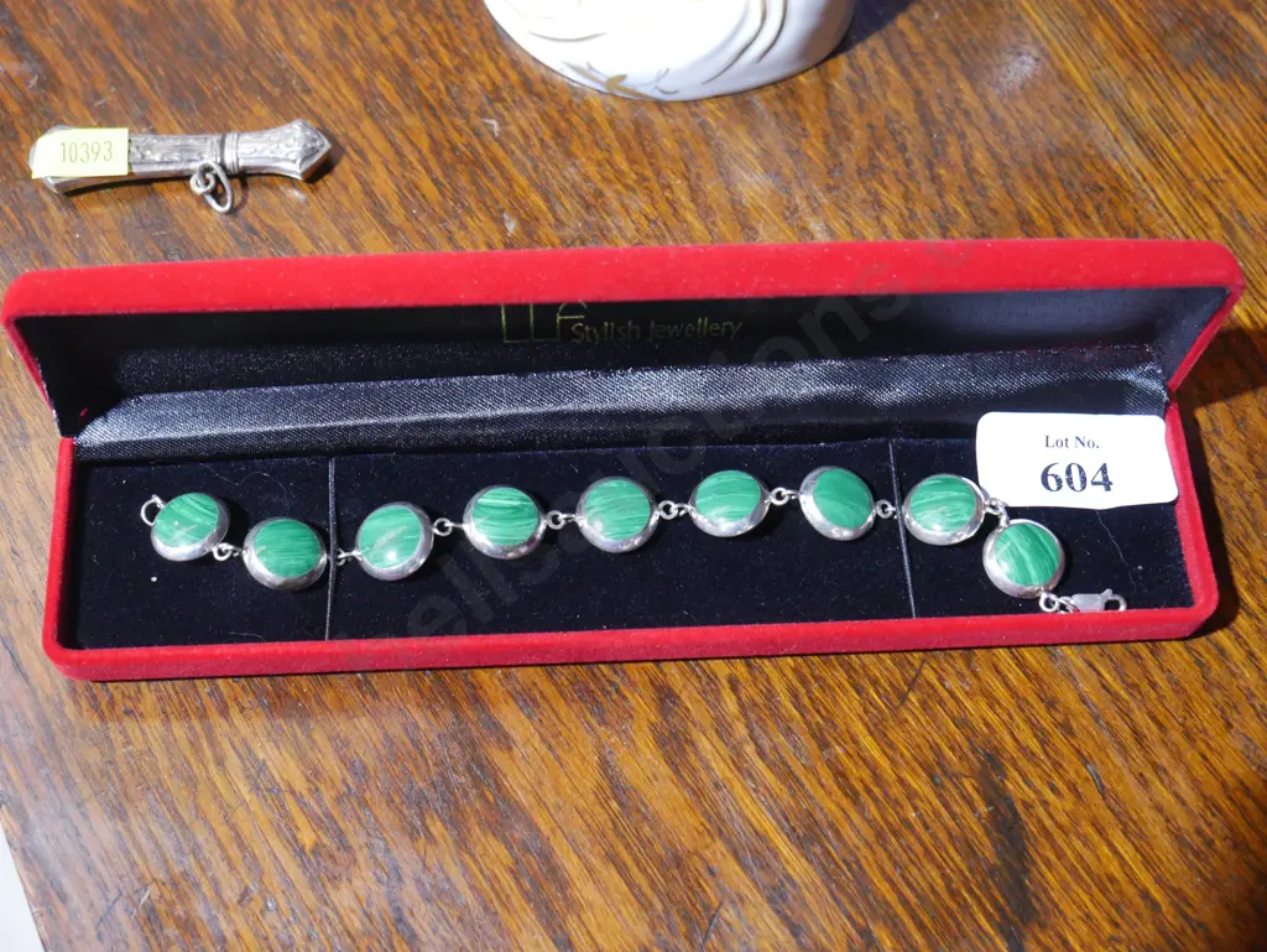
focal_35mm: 52
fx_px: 1904
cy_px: 476
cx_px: 634
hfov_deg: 36.8
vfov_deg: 28.1
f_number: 5.3
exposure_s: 1/60
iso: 2000
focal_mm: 26
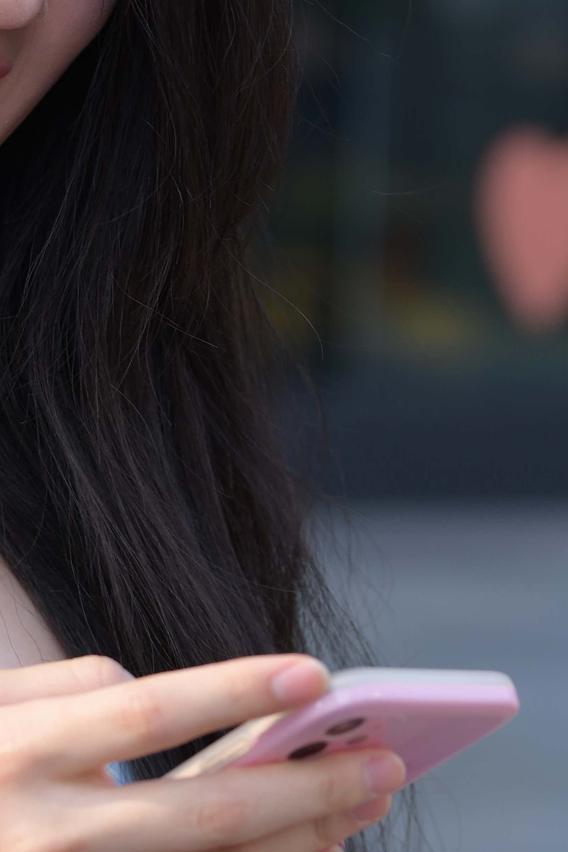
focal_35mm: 240
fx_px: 5680
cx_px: -220
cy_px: 153
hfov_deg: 5.7
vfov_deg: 8.6
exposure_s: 1/640
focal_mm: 70
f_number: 4
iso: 320
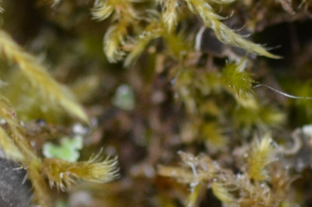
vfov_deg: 2.4
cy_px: 412
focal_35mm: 563
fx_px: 4869
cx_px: 338
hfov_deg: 3.7
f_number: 4.5
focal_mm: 60
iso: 400
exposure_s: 1/320
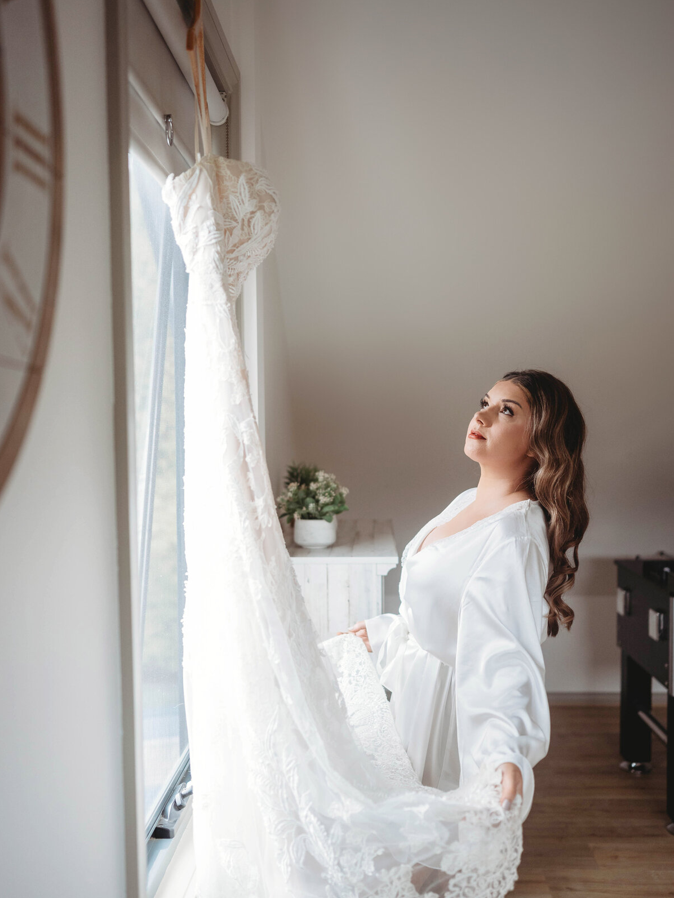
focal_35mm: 38
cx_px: 336
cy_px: 483
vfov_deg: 48.9
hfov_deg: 37.7
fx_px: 986
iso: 800
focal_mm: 35
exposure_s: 1/200
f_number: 1.8
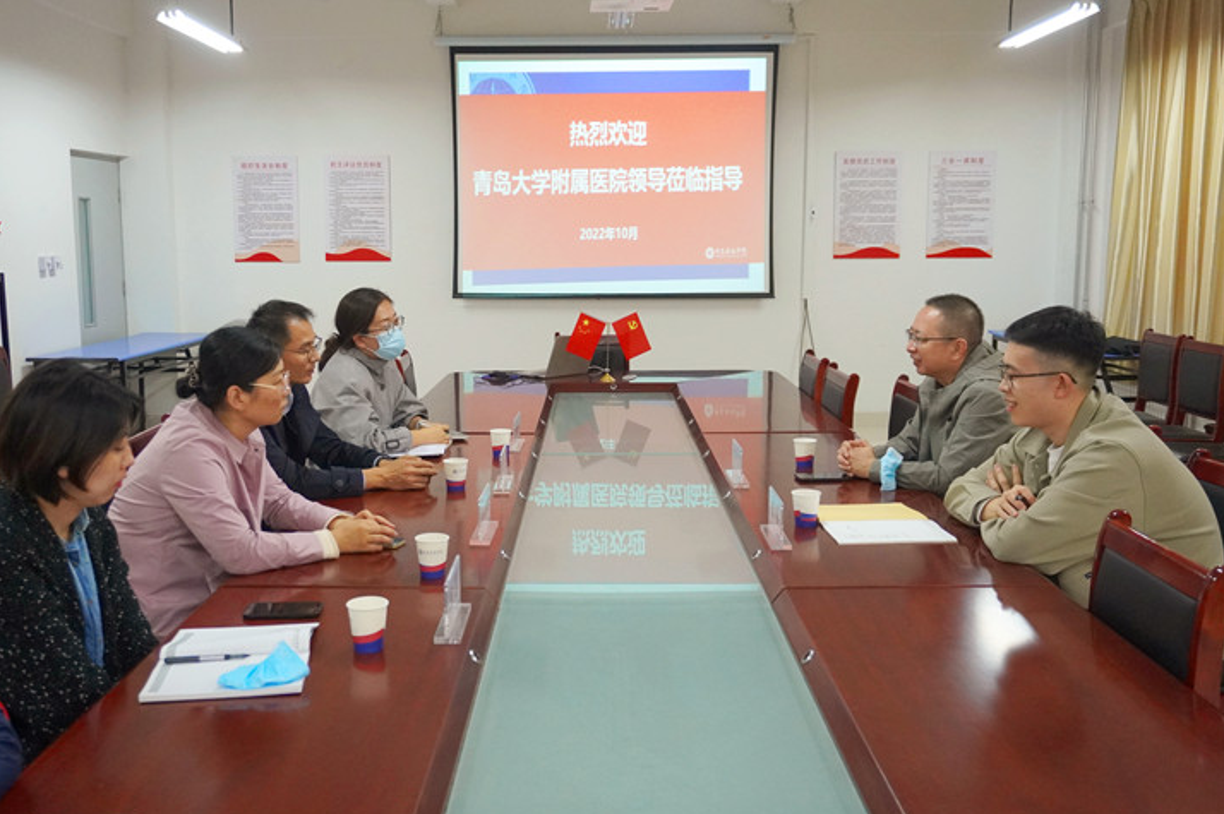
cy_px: 392
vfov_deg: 39.3
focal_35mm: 34
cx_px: 579
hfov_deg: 56.5
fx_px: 1139
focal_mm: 21
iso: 2500
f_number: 4
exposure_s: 1/160
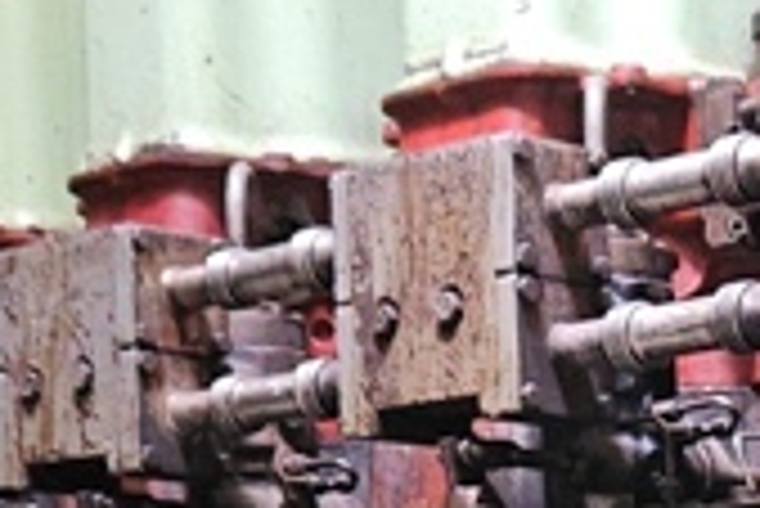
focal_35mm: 145
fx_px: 3064
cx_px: 895
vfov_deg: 8.9
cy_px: 1020
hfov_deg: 13.8
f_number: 1.8
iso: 125
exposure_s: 1/17
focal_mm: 5.4
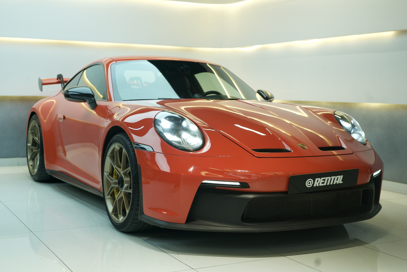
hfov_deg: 39.6
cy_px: 136
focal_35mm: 50
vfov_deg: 27.0
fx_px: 566
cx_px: 204
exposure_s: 1/125
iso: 640
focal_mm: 50
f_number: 4.5
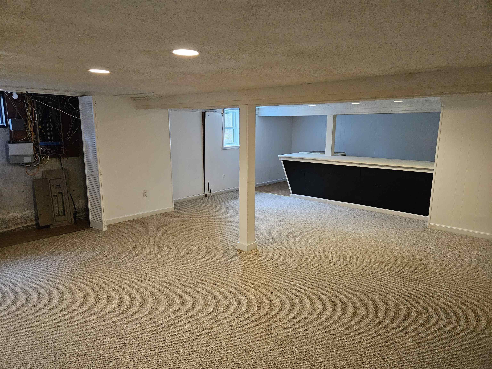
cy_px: 184
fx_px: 327
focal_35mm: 23
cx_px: 246
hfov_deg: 73.9
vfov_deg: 58.9
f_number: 1.8
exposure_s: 1/120
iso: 800
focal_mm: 5.4
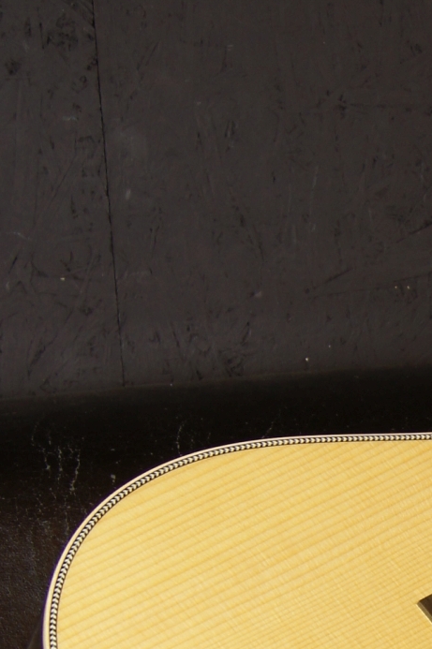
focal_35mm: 135
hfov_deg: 9.8
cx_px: 708
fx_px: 2433
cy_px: 745
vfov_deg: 14.8
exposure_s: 1/8
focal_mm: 26
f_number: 4
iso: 100
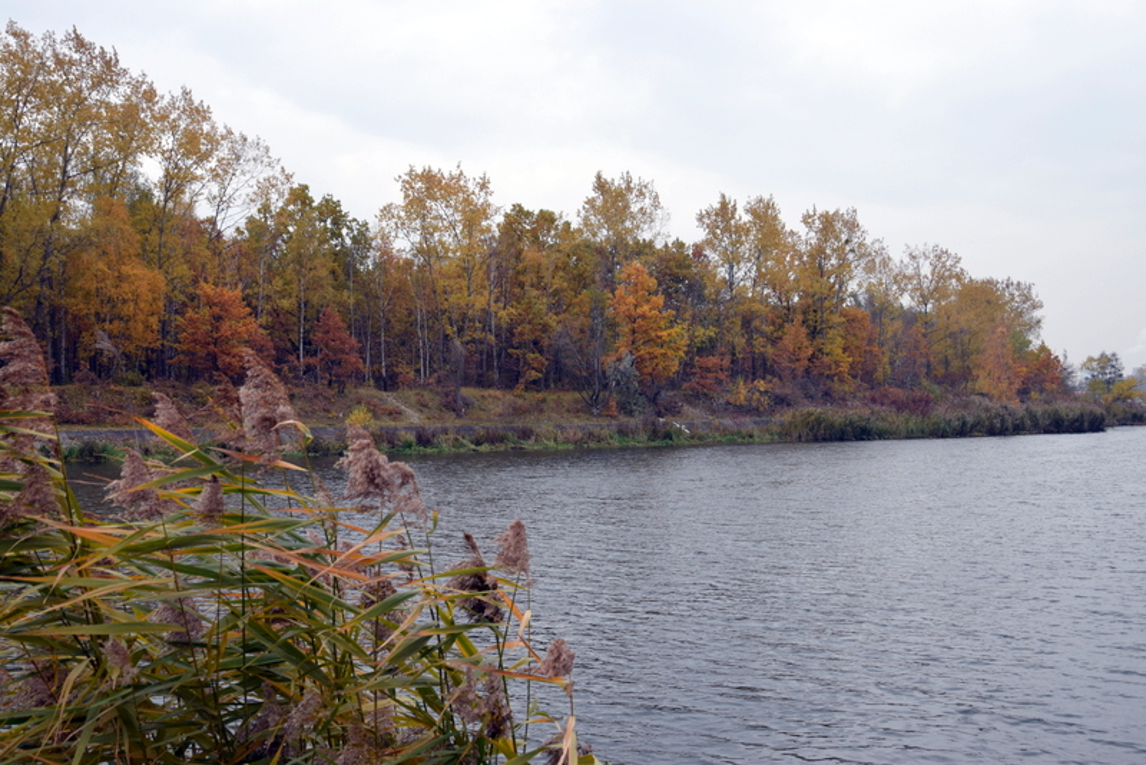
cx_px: 573
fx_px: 1528
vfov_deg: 28.1
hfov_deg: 41.1
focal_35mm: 48
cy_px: 382
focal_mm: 32
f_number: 8
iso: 400
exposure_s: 1/250
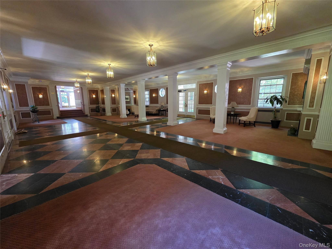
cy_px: 124
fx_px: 125
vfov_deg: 89.9
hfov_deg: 106.2
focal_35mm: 13
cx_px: 166
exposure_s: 1/60
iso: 640
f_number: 1.9
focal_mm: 2.2
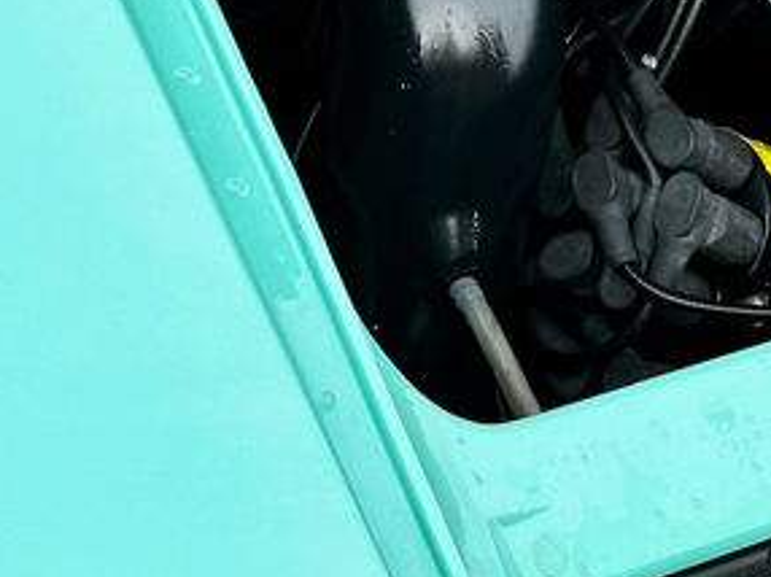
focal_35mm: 129
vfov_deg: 11.3
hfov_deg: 15.3
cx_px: 407
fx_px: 2871
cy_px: -16
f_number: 1.78
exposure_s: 1/1323
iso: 64
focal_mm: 6.86
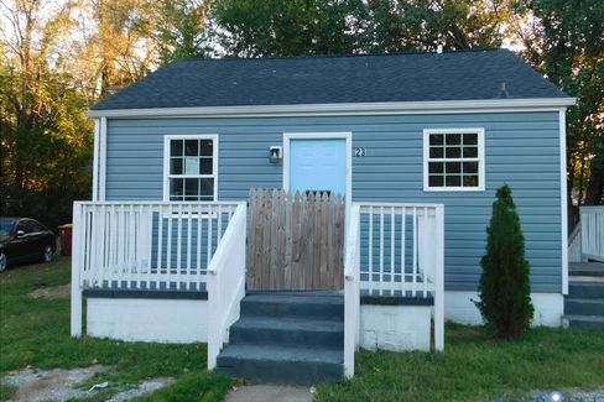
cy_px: 190
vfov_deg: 41.1
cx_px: 308
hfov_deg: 58.7
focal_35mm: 32
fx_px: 537
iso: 125
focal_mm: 5.3
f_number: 3.2
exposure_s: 1/100
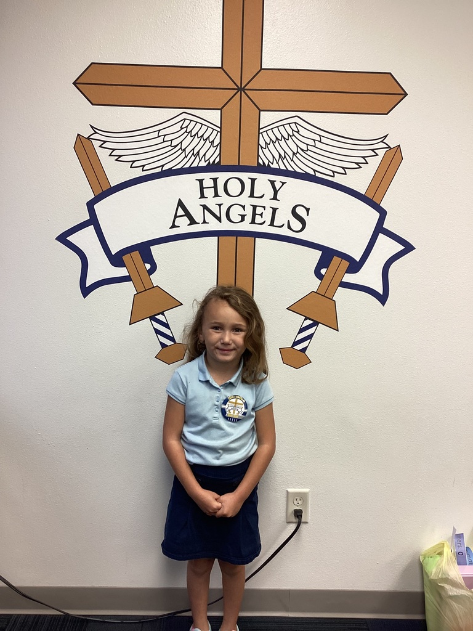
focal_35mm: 31
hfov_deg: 45.4
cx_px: 236
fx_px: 565
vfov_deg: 58.4
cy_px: 316
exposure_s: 1/60
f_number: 2.4
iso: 100
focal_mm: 3.3
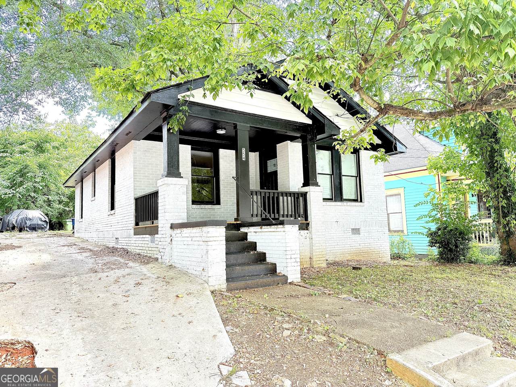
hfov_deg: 71.6
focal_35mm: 24
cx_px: 258
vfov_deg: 56.8
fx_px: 358
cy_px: 194
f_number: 1.78
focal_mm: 6.76
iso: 125
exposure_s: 1/121
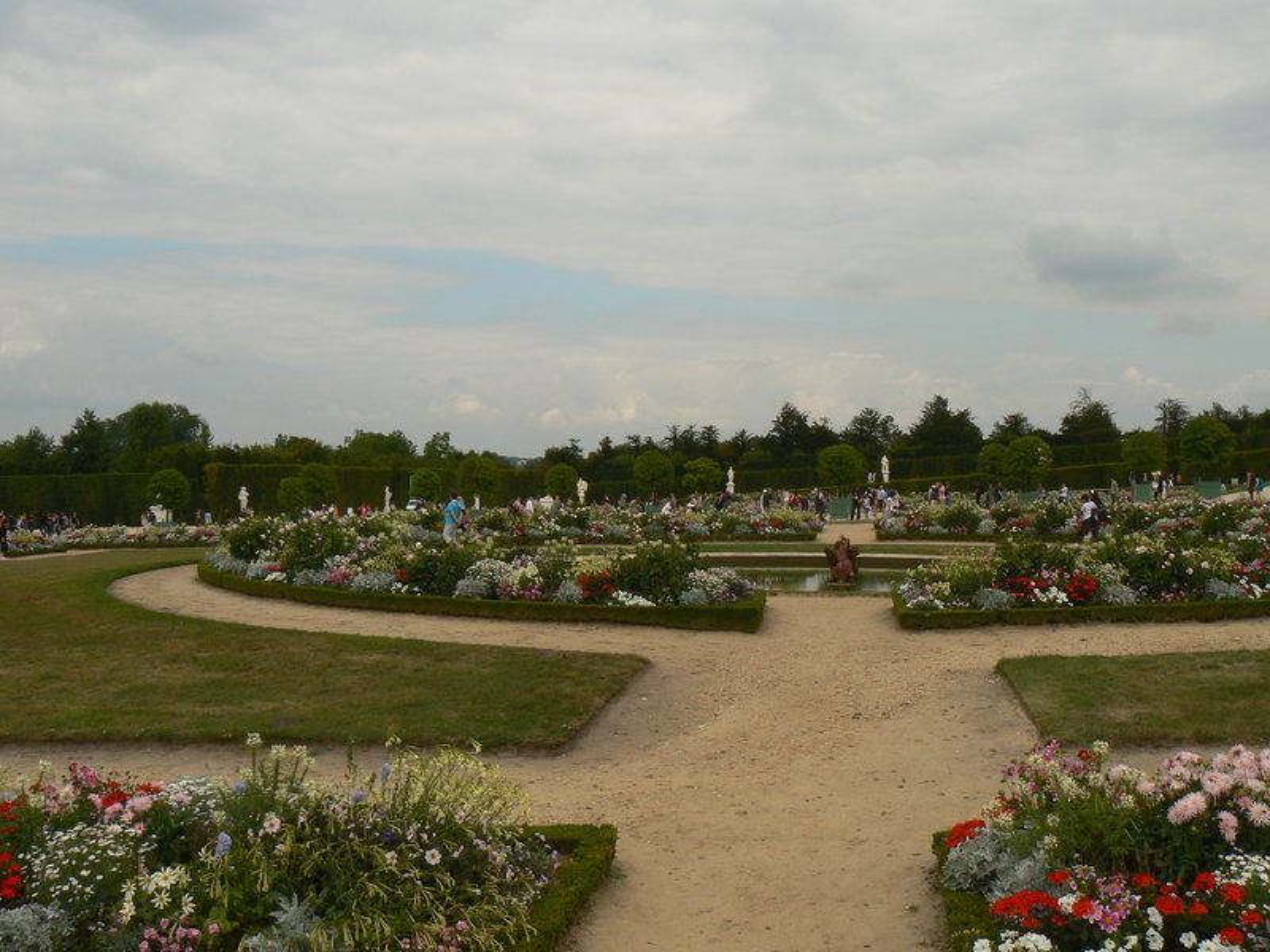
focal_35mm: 36
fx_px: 1321
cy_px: 476
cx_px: 635
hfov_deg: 51.4
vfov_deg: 39.7
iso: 80
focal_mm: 6
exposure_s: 1/400
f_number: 8
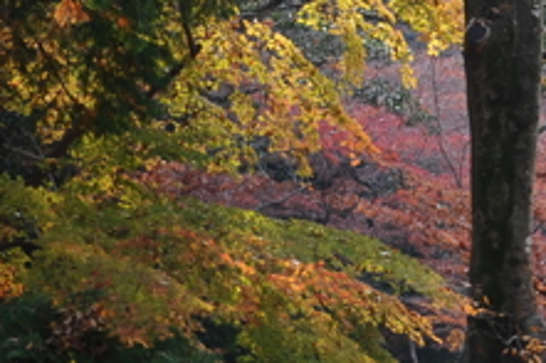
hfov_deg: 8.6
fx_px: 3516
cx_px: 892
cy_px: 288
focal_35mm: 232
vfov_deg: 5.9
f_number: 3.2
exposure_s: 1/125
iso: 200
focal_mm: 50
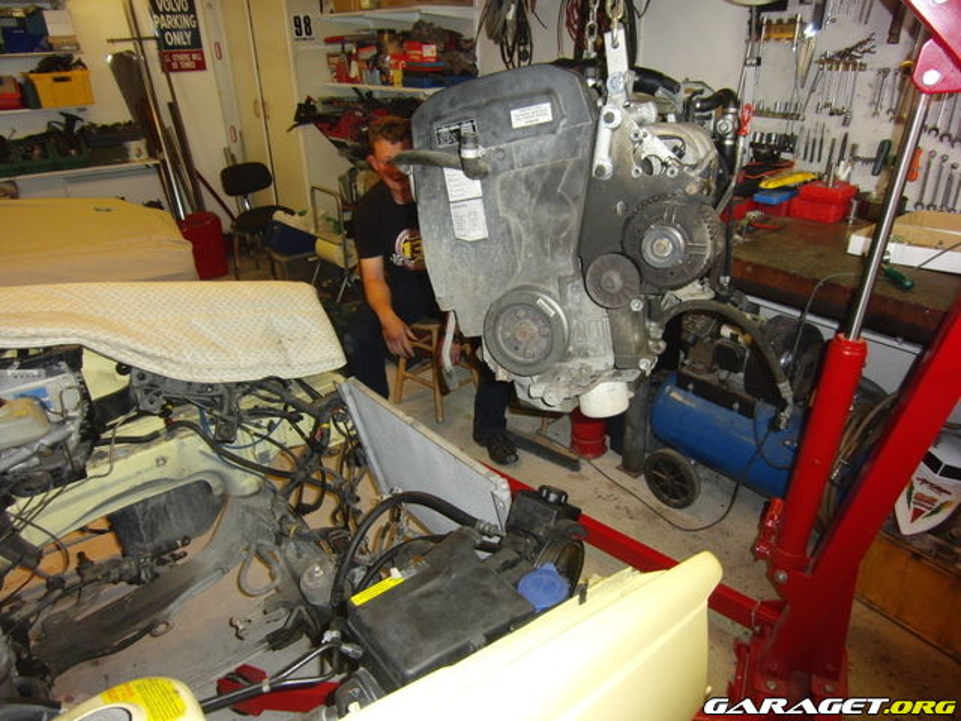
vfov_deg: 56.8
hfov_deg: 71.6
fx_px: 666
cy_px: 360
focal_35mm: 24
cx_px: 480
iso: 250
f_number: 3.2
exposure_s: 1/60
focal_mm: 4.3
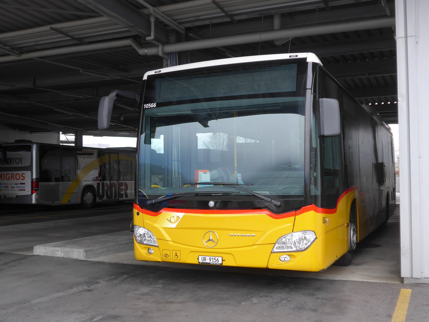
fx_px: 508
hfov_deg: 45.8
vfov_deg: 35.1
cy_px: 161
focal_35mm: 41
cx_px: 214
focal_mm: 8.4
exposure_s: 1/60
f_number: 2.6
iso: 125
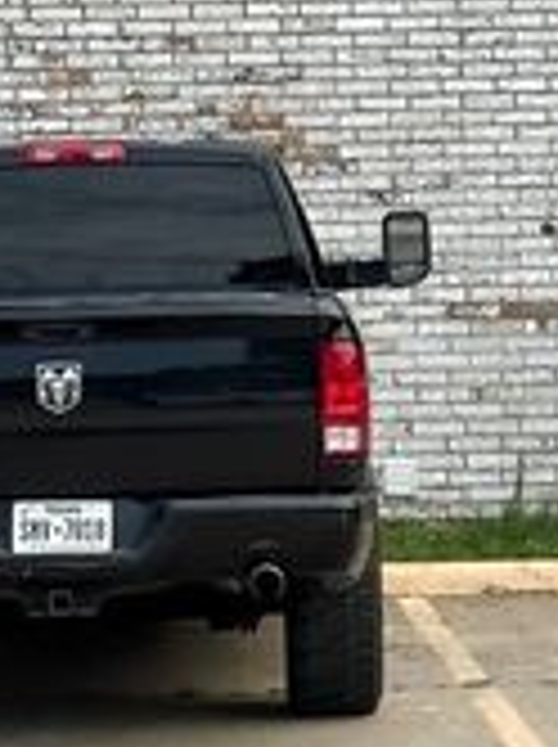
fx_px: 4159
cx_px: 310
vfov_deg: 9.9
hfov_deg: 7.7
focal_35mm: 193
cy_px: -403
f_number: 1.78
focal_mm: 6.86
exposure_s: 1/5882
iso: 64
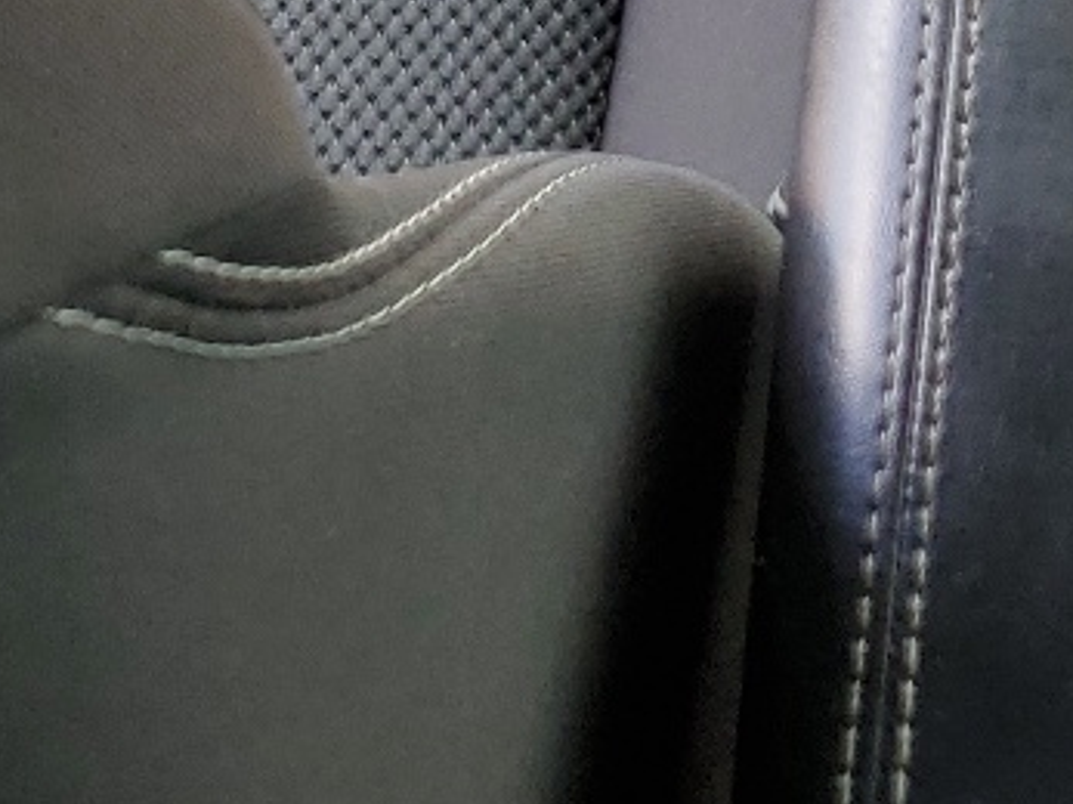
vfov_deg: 10.9
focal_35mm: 120
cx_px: 1509
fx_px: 3718
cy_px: -968
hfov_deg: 15.4
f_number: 1.5
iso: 52
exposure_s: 1/120
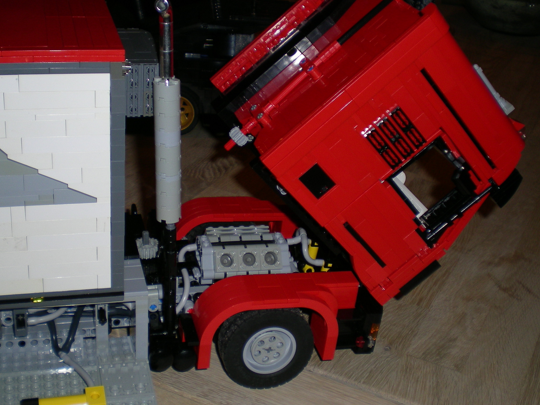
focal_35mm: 51
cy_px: 173
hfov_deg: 37.5
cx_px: 248
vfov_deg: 28.5
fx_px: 796
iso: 50
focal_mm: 6.3
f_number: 3.1
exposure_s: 1/60
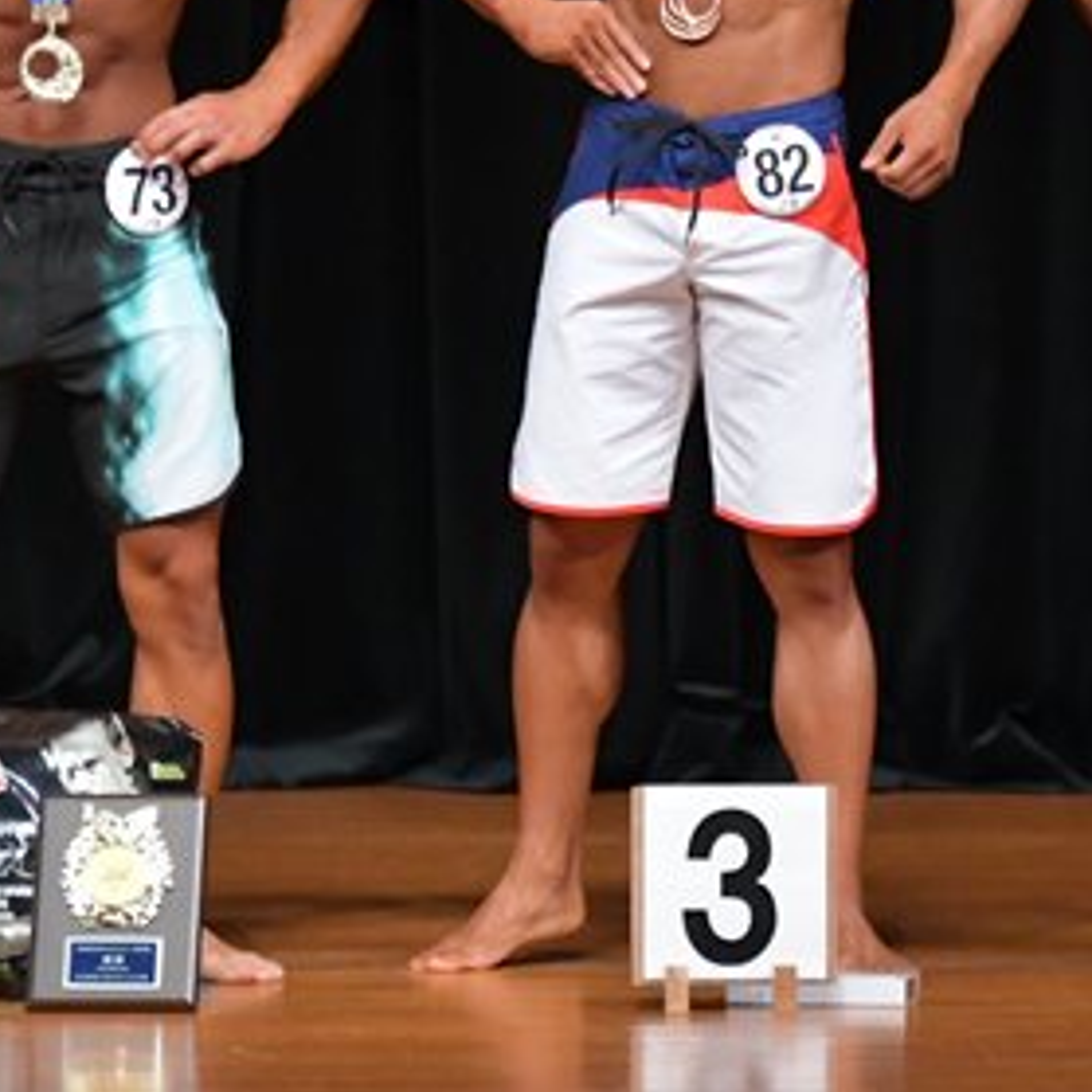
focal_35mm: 636
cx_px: 984
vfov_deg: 2.8
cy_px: 262
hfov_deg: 2.8
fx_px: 22699
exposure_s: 1/400
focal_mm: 180
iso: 4000
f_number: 5.6
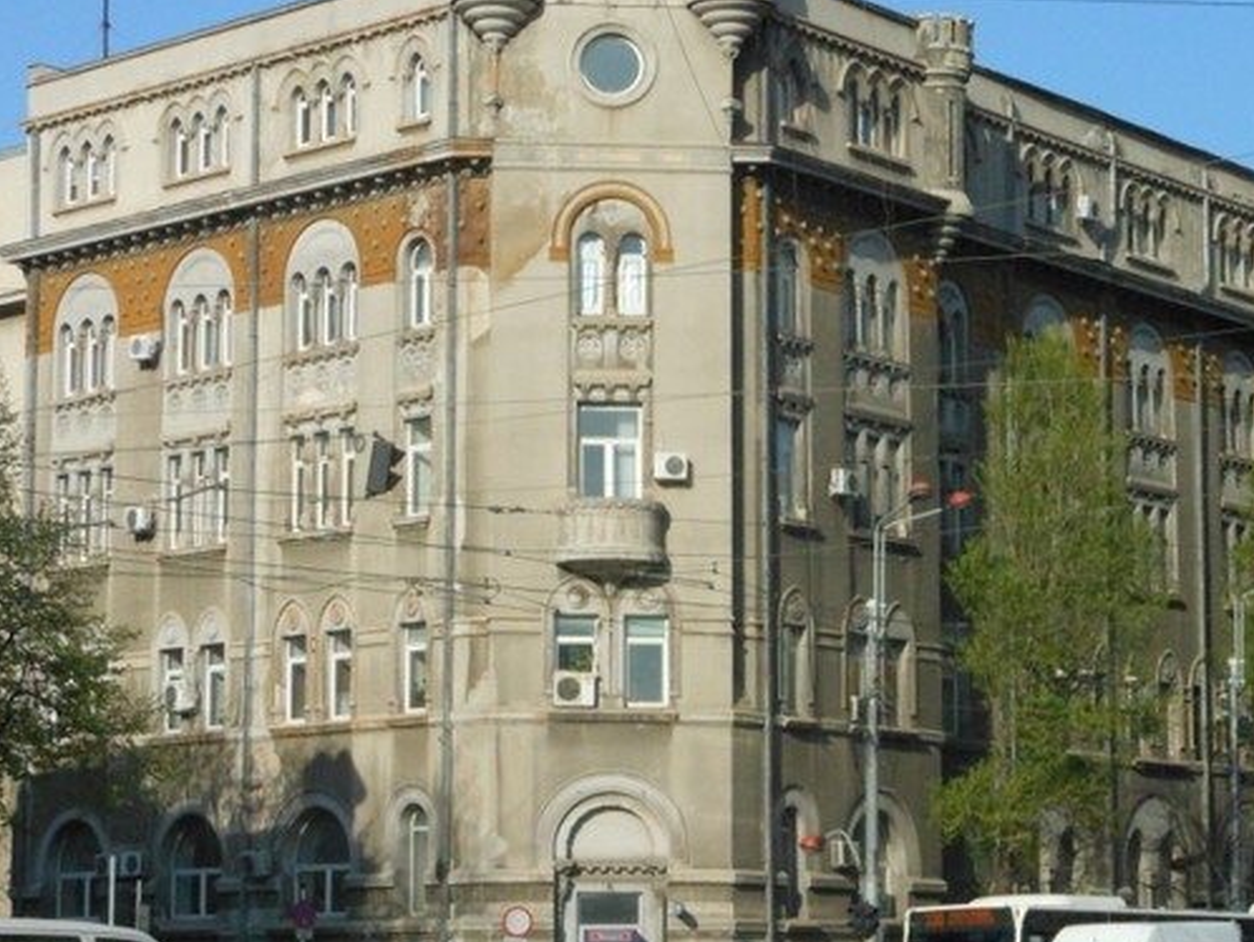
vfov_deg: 14.0
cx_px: 781
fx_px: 3842
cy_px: 383
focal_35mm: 106
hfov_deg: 18.5
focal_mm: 11.7
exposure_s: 1/400
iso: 400
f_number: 13.6
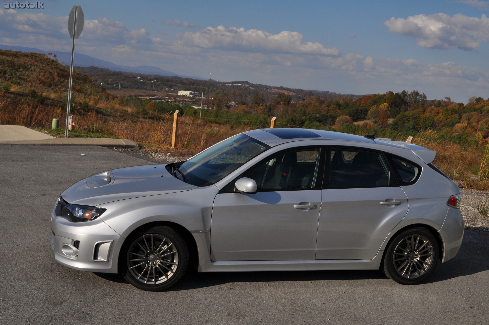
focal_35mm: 45
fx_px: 611
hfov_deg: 43.6
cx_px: 244
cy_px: 162
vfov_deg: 29.8
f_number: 11
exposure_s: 1/500
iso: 200
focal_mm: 30
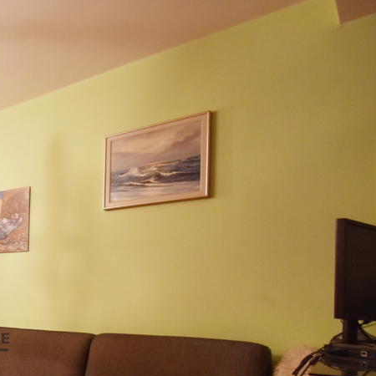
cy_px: 300
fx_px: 418
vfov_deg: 46.0
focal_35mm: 34
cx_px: -84
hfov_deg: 36.4
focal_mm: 10
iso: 450
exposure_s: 1/15
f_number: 4.5
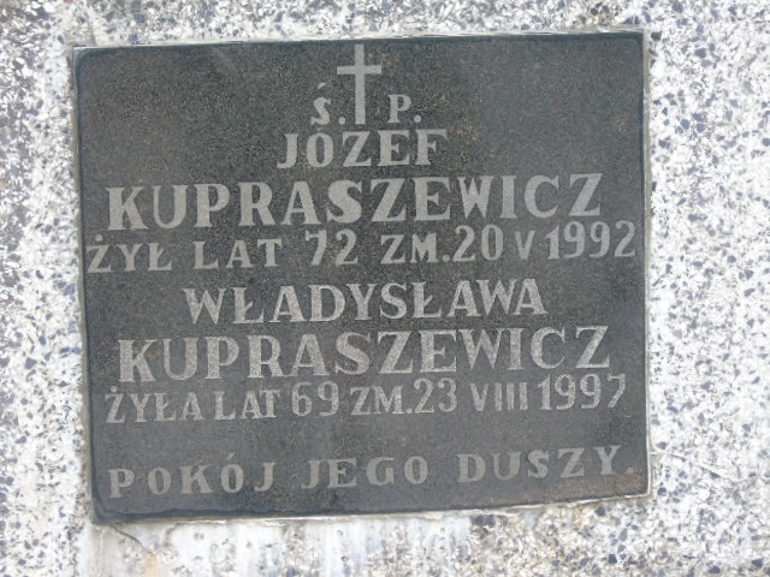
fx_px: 4137
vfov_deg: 8.0
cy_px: 288
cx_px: 385
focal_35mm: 186
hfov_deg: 10.6
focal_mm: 33
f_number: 5
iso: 400
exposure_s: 1/100
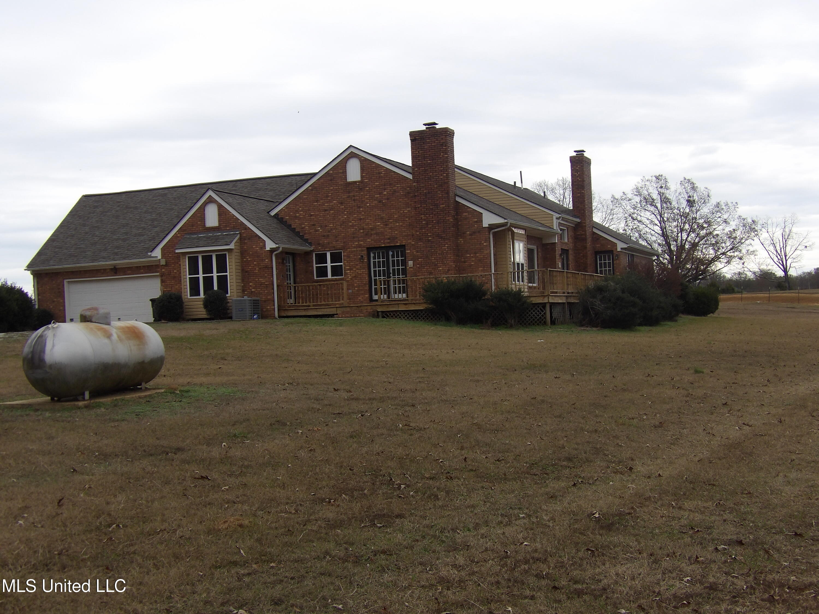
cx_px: 410
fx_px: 1088
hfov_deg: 41.2
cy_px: 307
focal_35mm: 46
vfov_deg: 31.5
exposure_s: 1/221
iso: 100
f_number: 3.8
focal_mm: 8.2
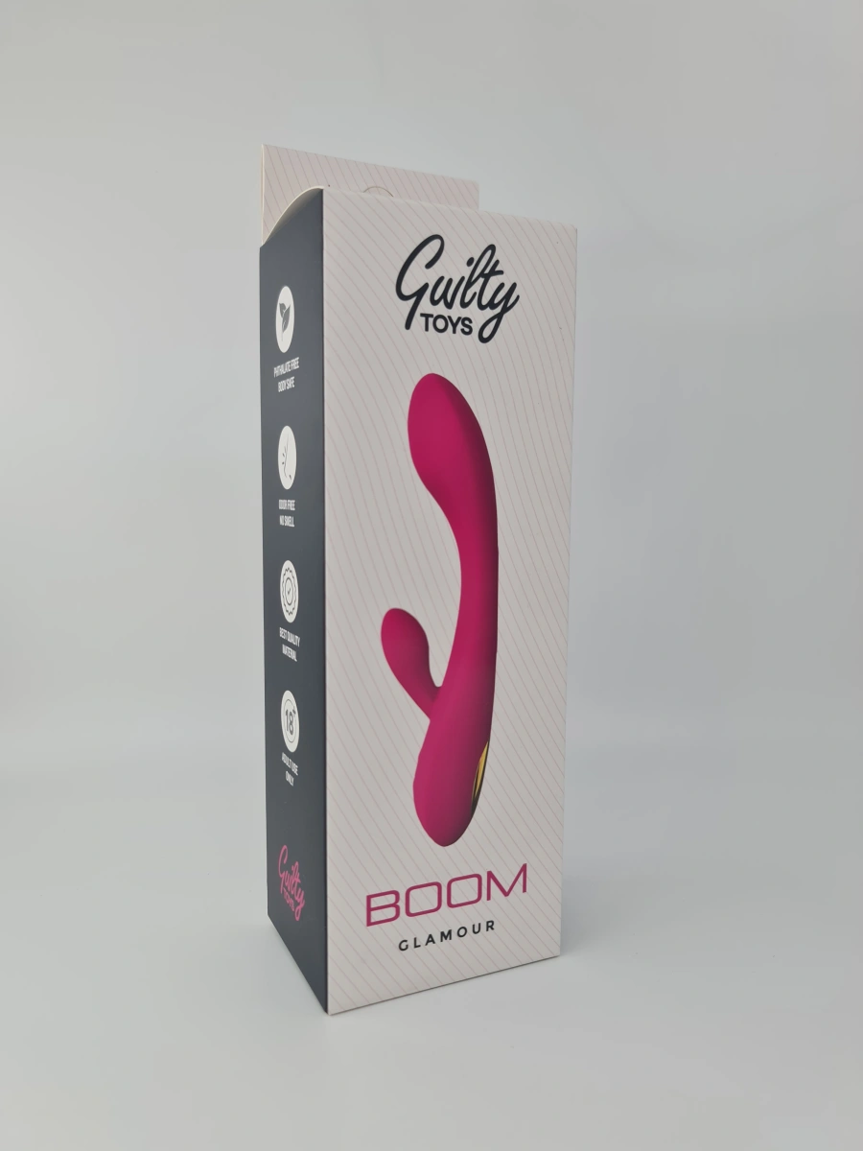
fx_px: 831
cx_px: 432
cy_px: 576
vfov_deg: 69.4
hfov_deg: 54.9
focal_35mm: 25
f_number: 1.8
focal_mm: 7
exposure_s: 1/264
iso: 50
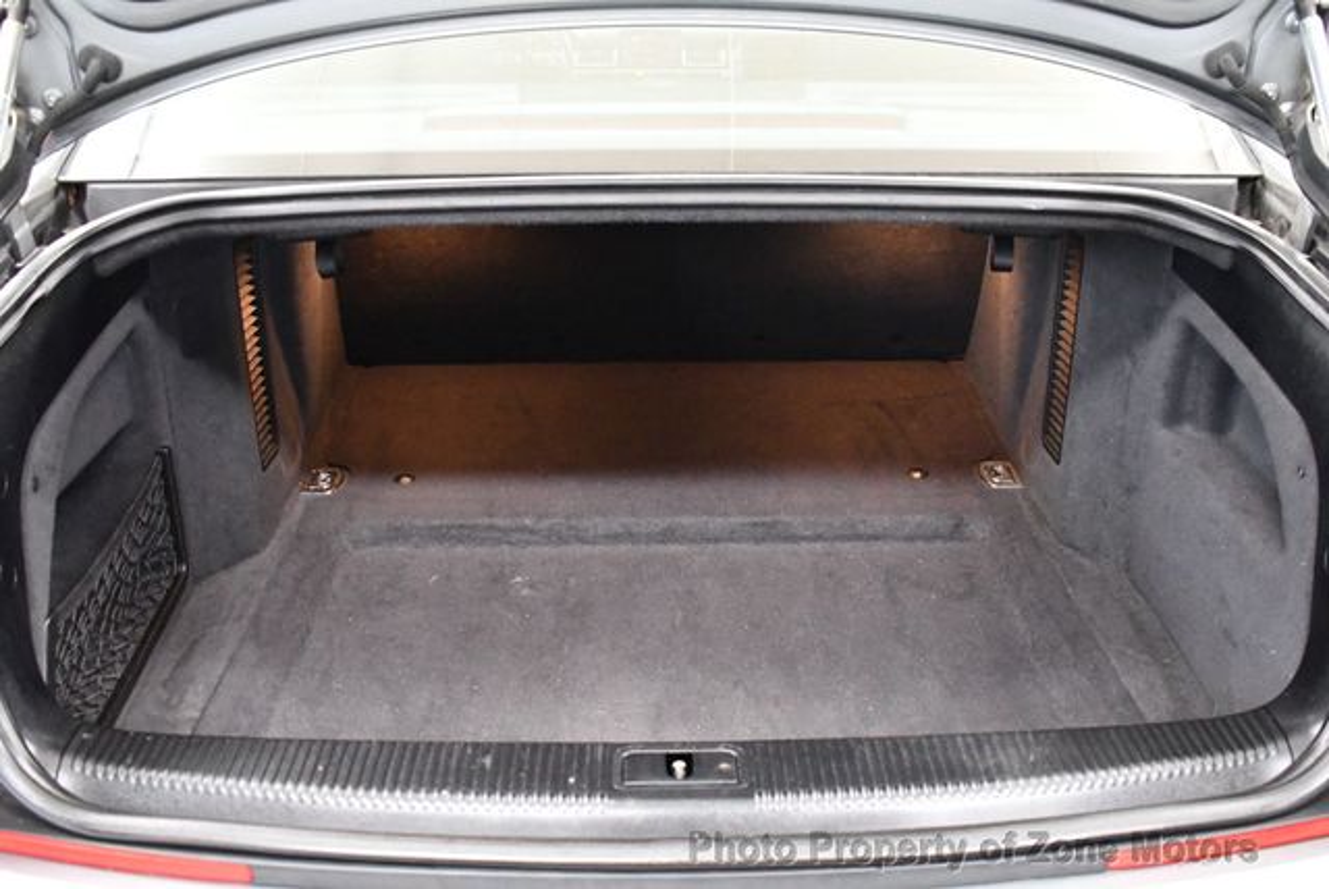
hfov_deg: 53.1
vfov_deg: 36.9
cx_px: 664
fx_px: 1330
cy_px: 444
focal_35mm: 36
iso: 5600
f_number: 3.5
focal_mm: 18
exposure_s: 1/60
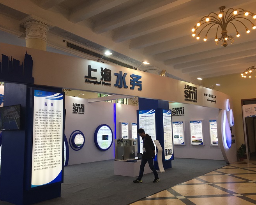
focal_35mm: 31
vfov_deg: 47.1
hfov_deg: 57.2
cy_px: 104
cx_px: 124
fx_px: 235
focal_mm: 4.15
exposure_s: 1/100
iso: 40
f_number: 2.2
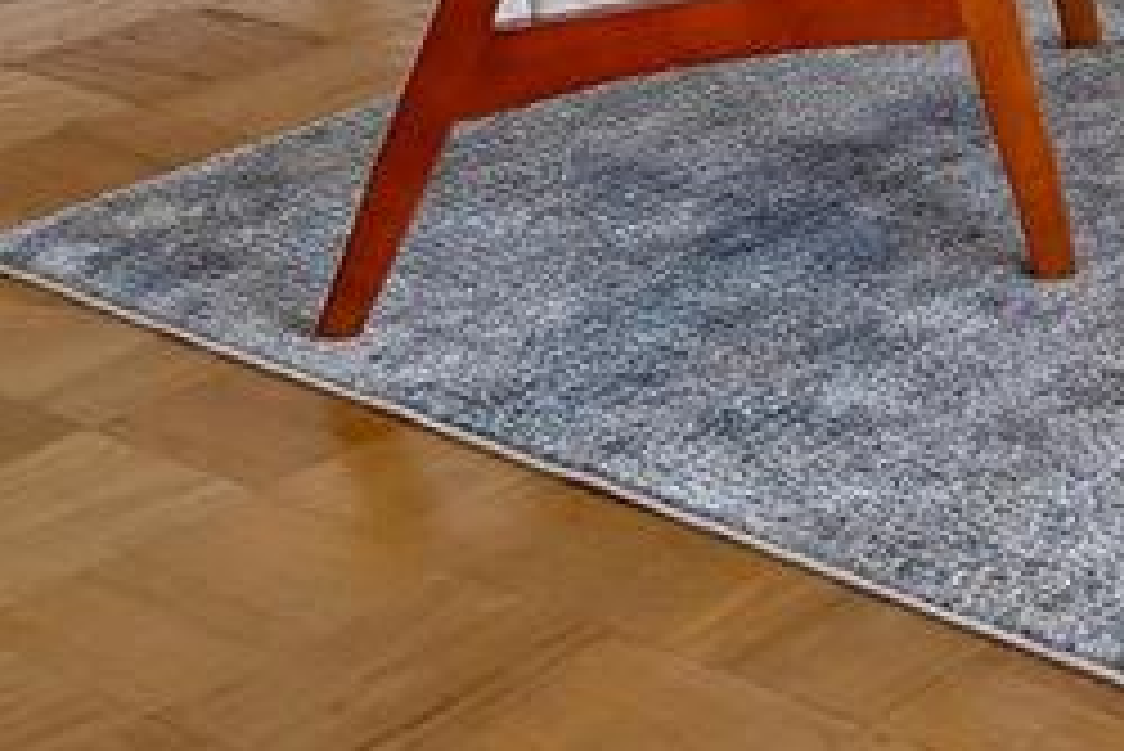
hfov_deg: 18.2
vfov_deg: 12.3
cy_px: -967
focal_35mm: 92
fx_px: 2874
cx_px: 1933
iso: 200
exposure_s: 1/20
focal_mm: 16
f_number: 8
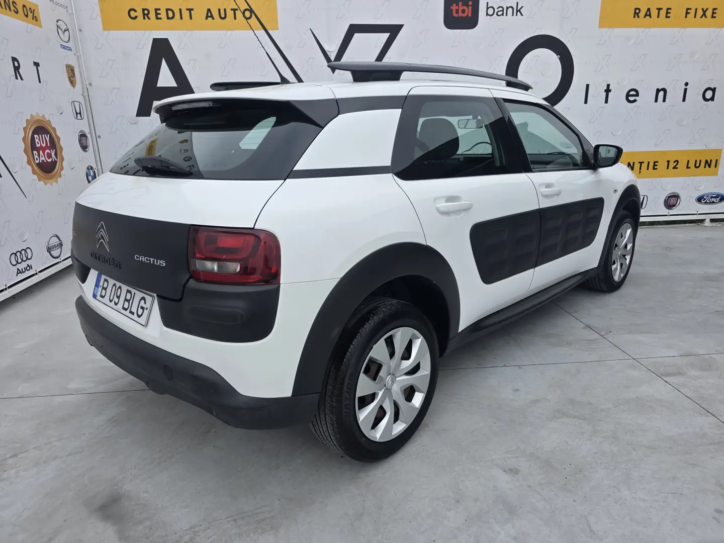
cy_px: 272
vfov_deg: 58.9
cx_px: 362
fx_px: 481
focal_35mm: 23
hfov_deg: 73.9
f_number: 1.7
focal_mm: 6.3
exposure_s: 1/1610
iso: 80
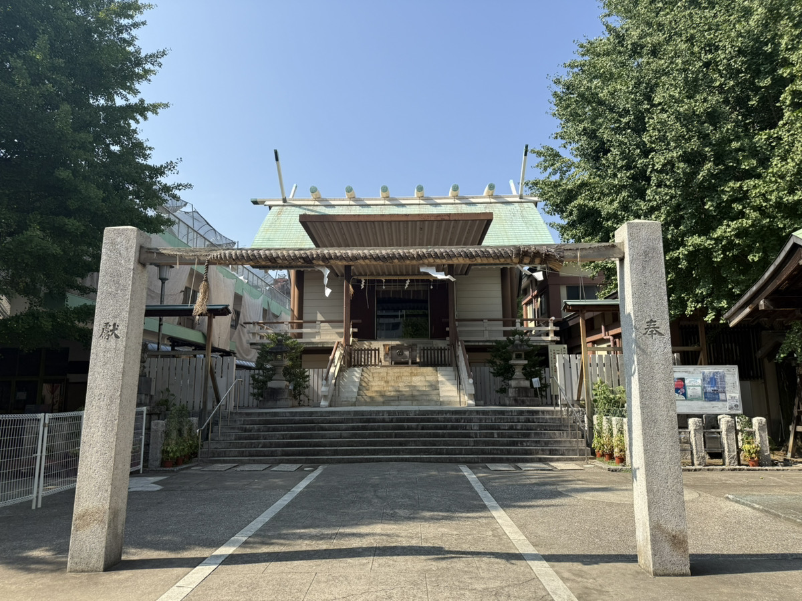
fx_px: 556
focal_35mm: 24
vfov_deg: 56.8
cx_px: 401
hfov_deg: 71.6
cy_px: 300
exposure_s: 1/3584
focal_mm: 6.76
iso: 80
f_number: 1.78
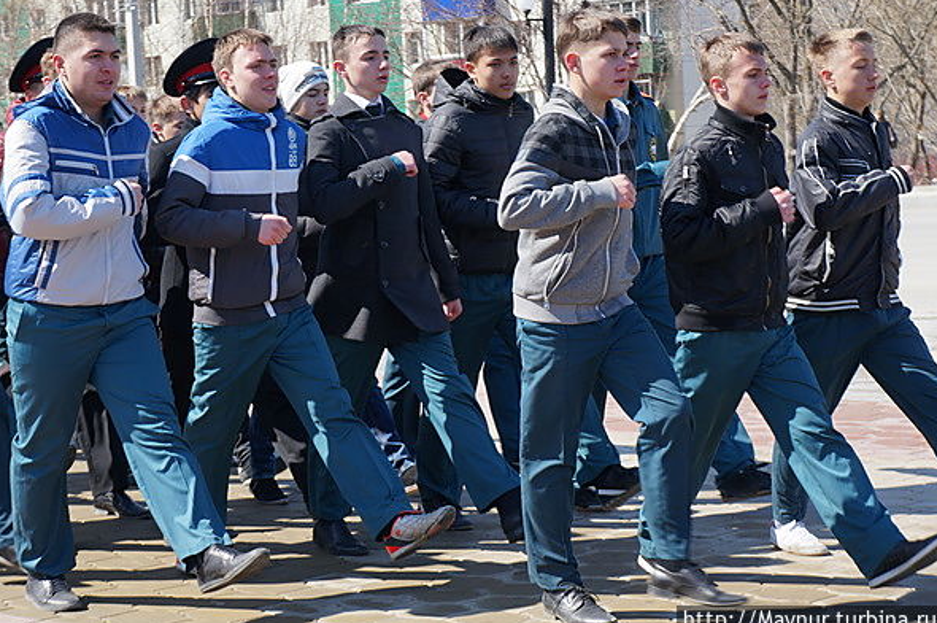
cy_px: 296
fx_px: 2328
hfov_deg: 22.8
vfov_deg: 15.2
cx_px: 442
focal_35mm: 90
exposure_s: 1/160
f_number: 8
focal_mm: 55
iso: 100
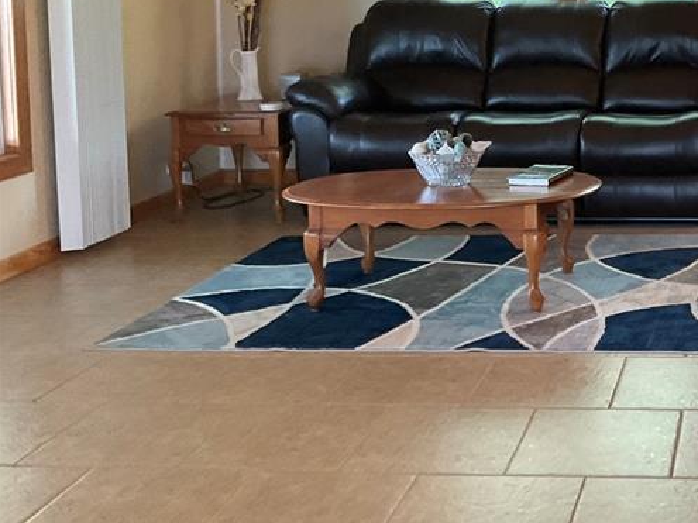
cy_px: 30
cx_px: 721
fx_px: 1210
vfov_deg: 23.6
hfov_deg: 29.7
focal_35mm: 60
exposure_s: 1/60
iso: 160
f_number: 1.8
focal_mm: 3
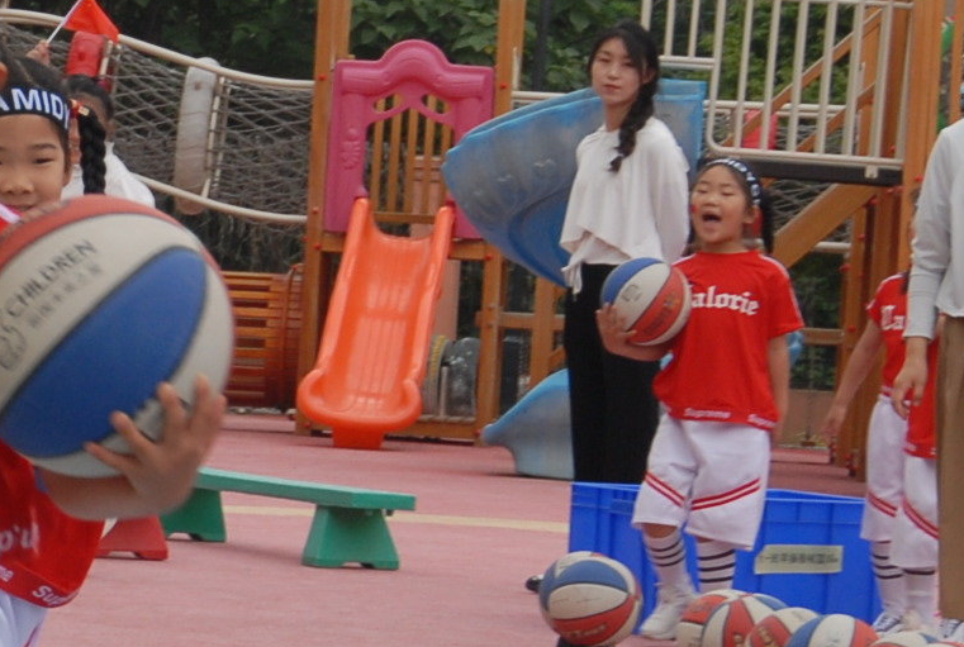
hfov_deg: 10.1
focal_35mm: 200
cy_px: 442
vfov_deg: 6.9
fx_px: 5364
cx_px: -219
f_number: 8
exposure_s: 1/160
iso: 200
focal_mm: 35
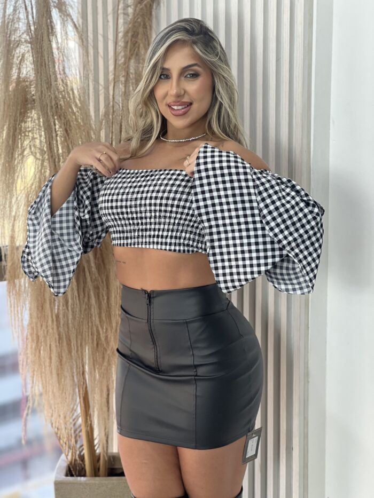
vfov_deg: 25.3
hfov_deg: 19.1
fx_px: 1109
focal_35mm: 77
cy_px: 249
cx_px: 187
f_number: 2.8
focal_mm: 9
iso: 100
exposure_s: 1/120
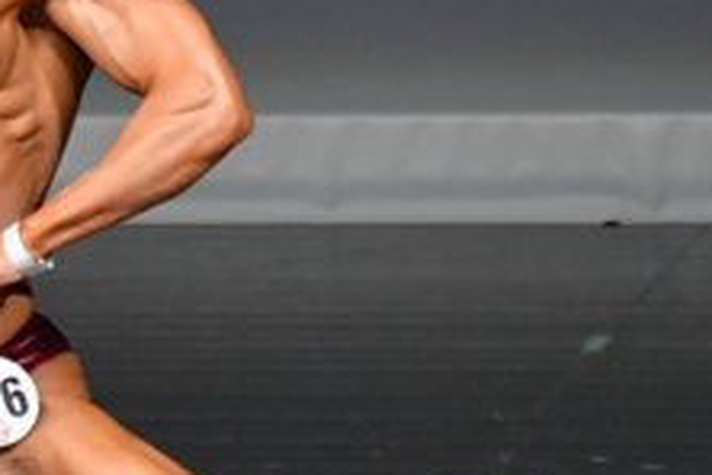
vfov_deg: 0.9
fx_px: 31068
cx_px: -24
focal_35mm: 1571
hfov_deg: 1.3
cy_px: 193
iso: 4000
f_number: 5.6
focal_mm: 300
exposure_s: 1/400
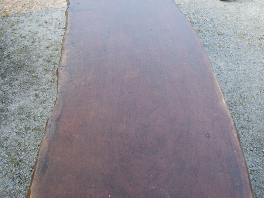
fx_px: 381
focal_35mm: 50
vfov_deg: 29.1
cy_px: 99
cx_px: 132
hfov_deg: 38.2
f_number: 3.6
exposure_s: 1/80
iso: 80
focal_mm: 8.8
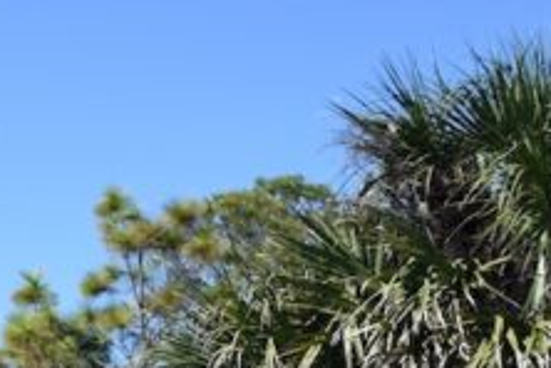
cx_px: -151
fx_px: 3183
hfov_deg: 9.7
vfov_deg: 6.4
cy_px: 793
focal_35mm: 208
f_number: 4.2
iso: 100
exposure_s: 1/640
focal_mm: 30
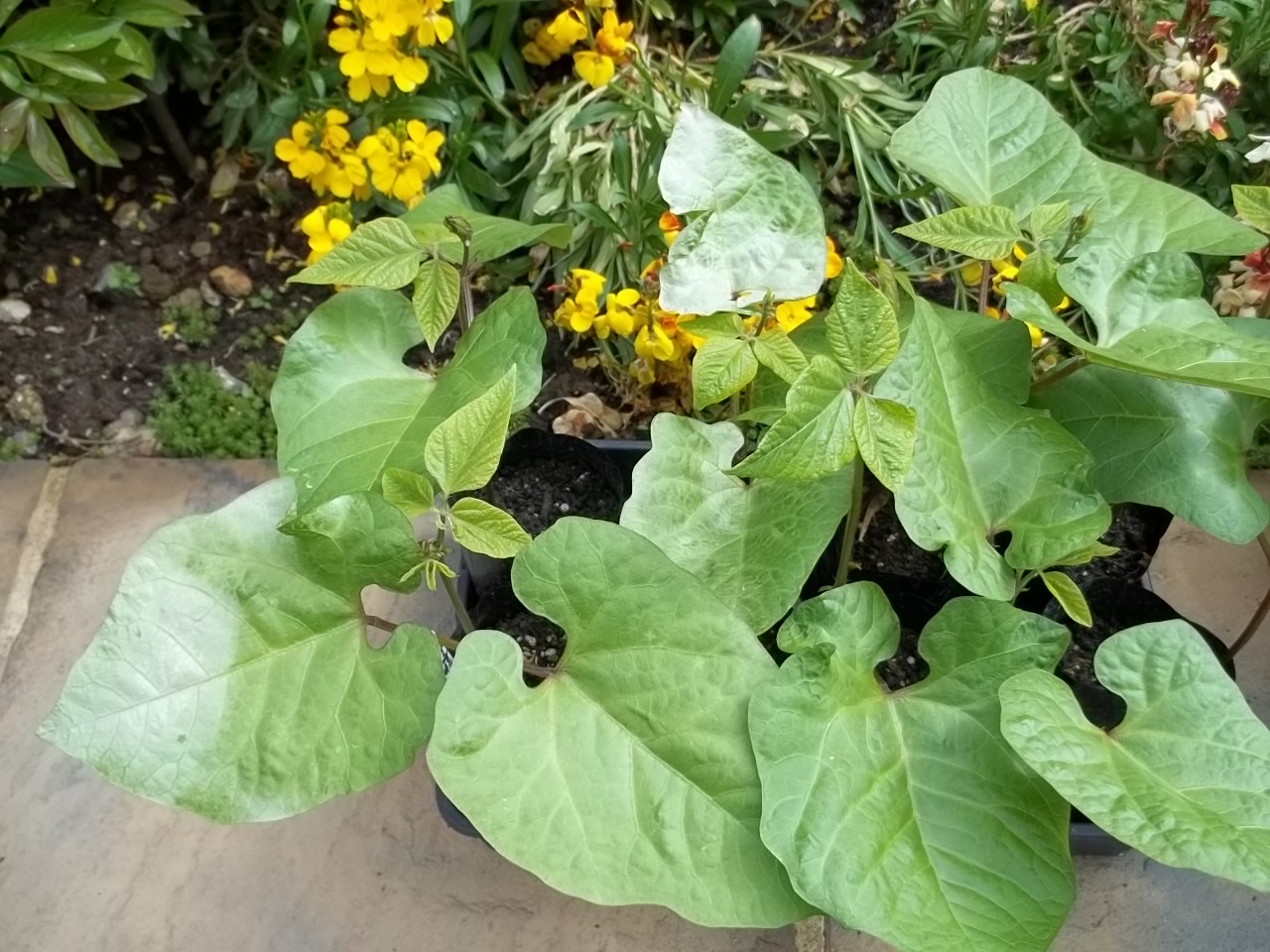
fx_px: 1211
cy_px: 476
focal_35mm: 33
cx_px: 635
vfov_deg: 42.9
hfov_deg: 55.4
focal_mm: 5.9
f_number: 3.3
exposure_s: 1/320
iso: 64
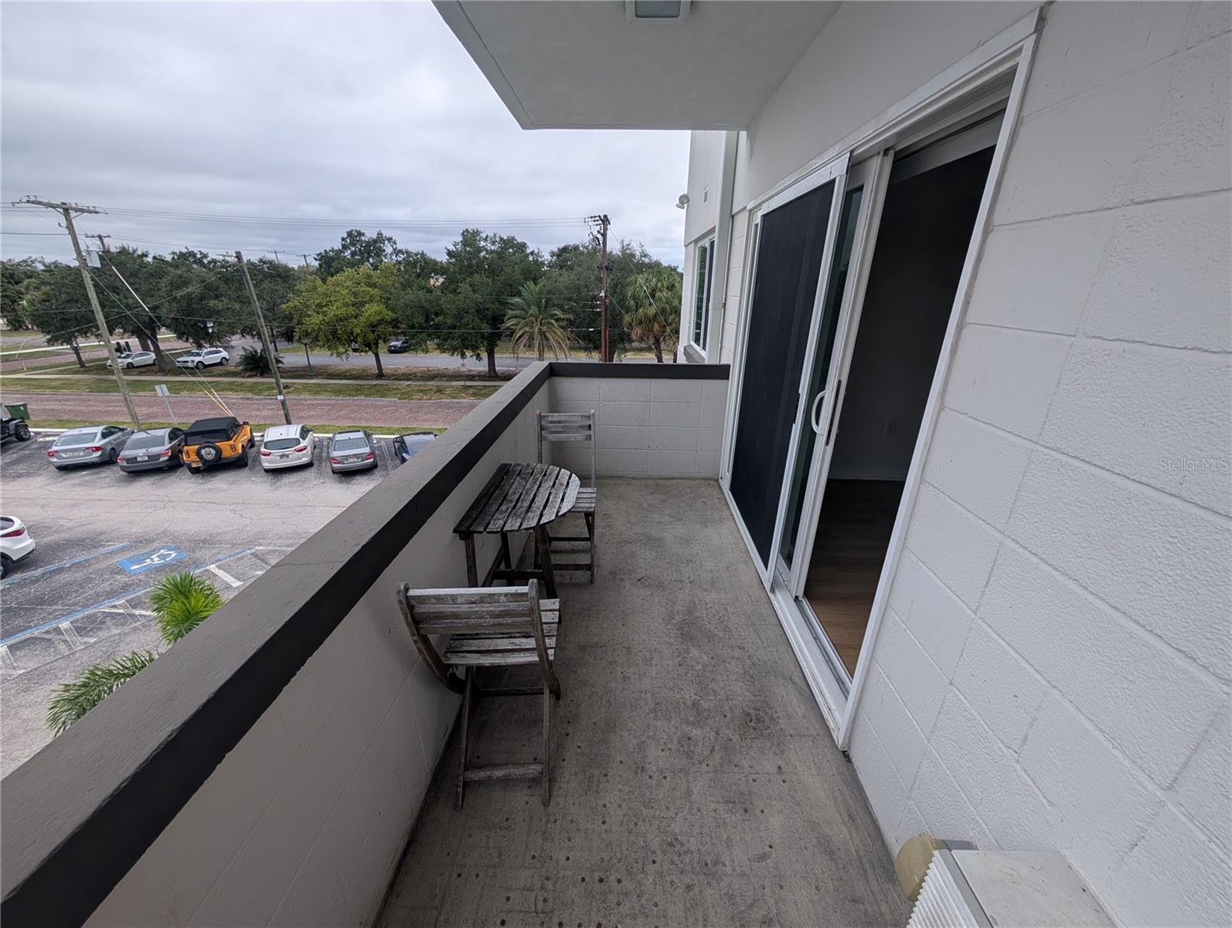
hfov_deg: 110.5
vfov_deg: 94.6
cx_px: 616
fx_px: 428
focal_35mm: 12
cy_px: 464
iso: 54
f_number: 1.7
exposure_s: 1/1582
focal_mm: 2.02
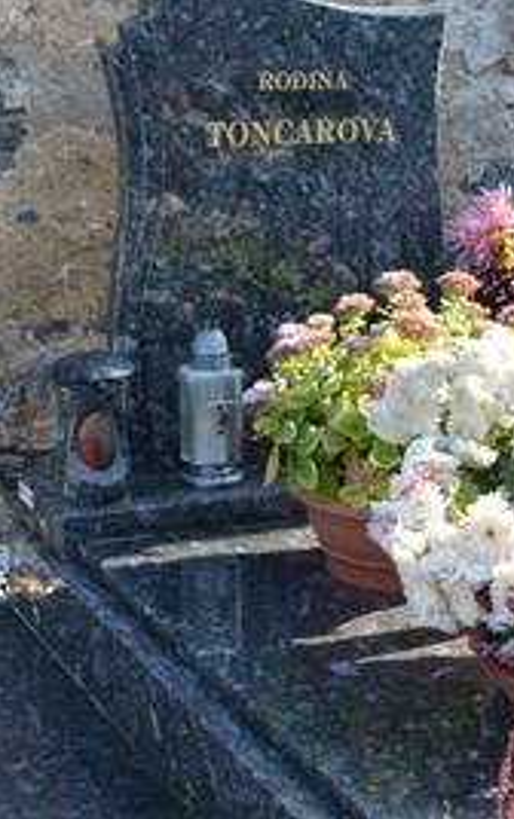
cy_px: 613
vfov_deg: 24.9
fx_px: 1834
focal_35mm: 82
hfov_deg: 15.8
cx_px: 428
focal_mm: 18
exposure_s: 1/160
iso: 200
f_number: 6.3
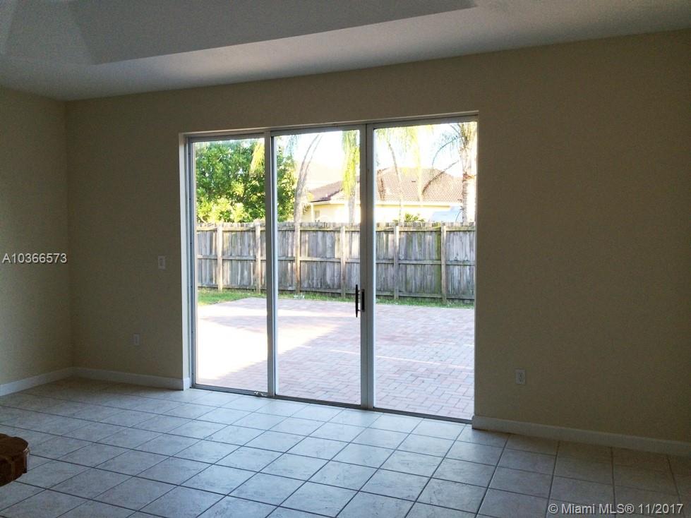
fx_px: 579
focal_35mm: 29
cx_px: 346
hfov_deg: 61.7
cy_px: 259
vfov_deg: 48.2
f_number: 2.2
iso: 32
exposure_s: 1/206
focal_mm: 4.15
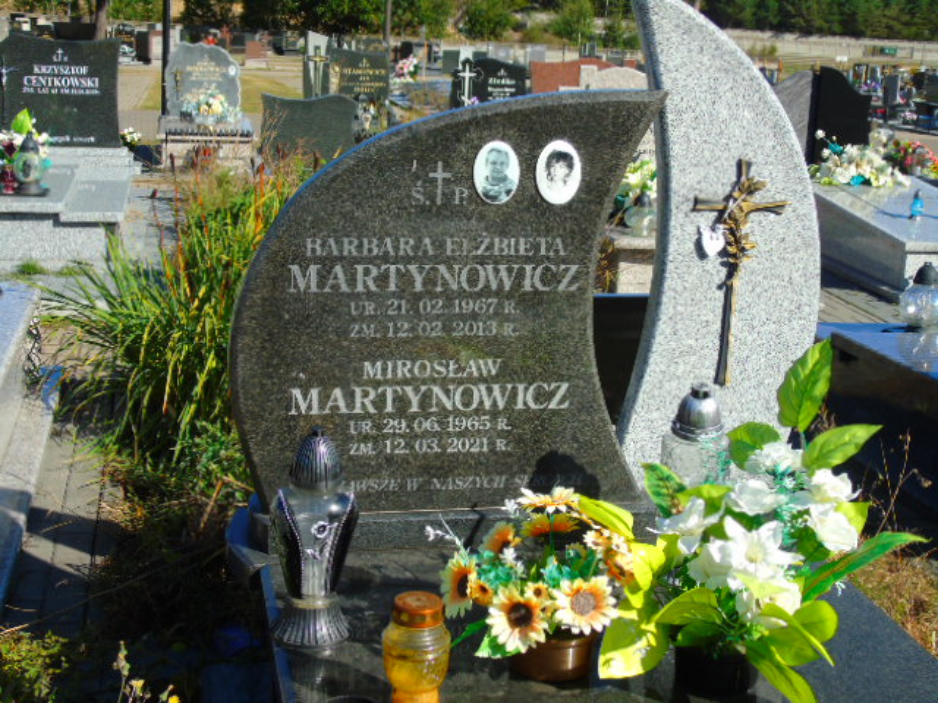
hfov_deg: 35.5
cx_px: 469
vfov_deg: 27.0
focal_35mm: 54
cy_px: 352
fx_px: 1463
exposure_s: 1/500
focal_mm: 9.6
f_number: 4.3
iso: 80
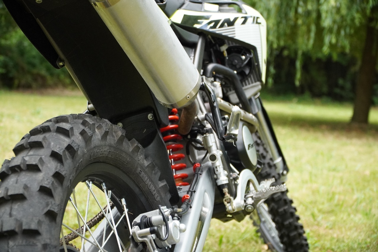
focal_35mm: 57
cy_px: 126
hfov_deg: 35.1
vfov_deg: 23.8
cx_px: 189
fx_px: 598
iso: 2000
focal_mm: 38
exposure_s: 1/2000
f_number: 4
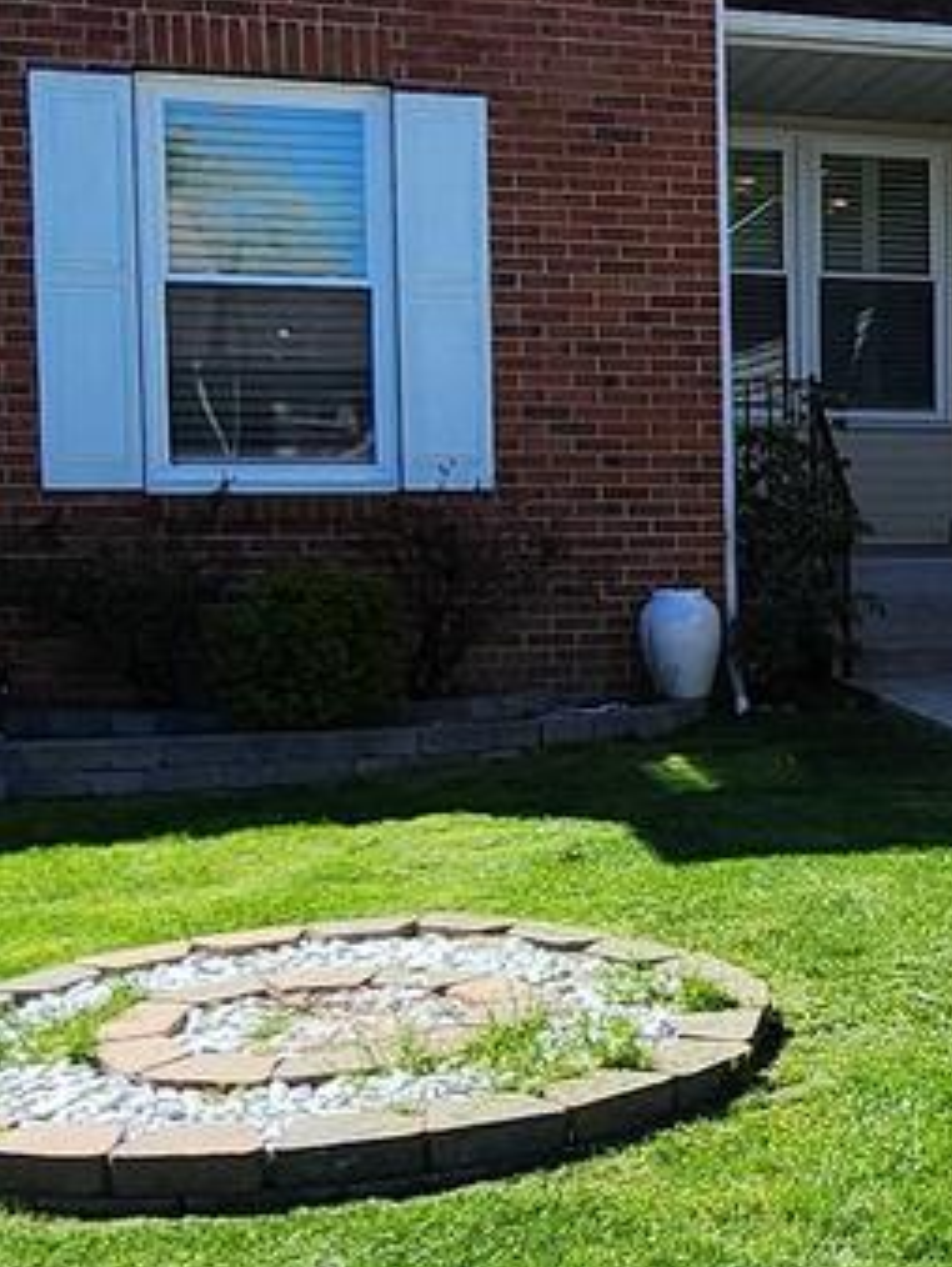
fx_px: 2161
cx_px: 1252
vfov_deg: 32.7
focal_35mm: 59
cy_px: 634
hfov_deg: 22.2
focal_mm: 2.2
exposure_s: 1/1212
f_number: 2.2
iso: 50
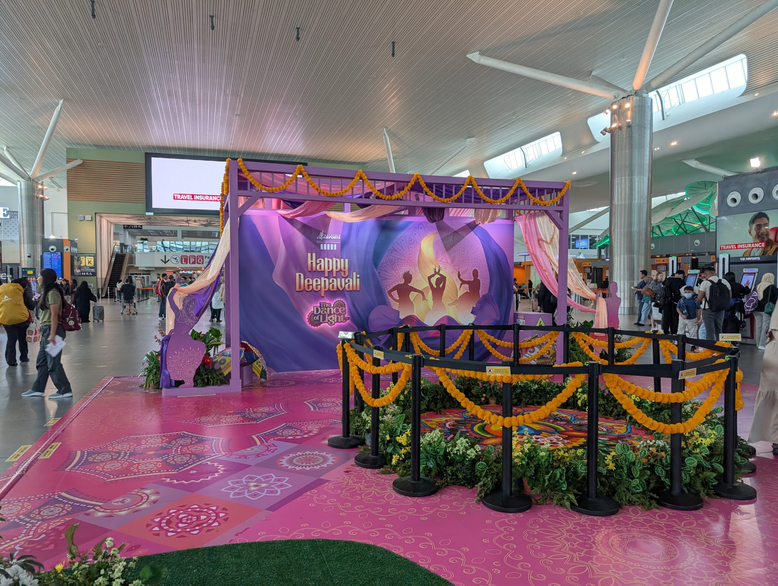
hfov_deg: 71.5
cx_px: 389
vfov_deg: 56.9
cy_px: 293
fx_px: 540
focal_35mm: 24
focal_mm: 6.9
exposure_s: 1/50
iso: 27
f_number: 1.68
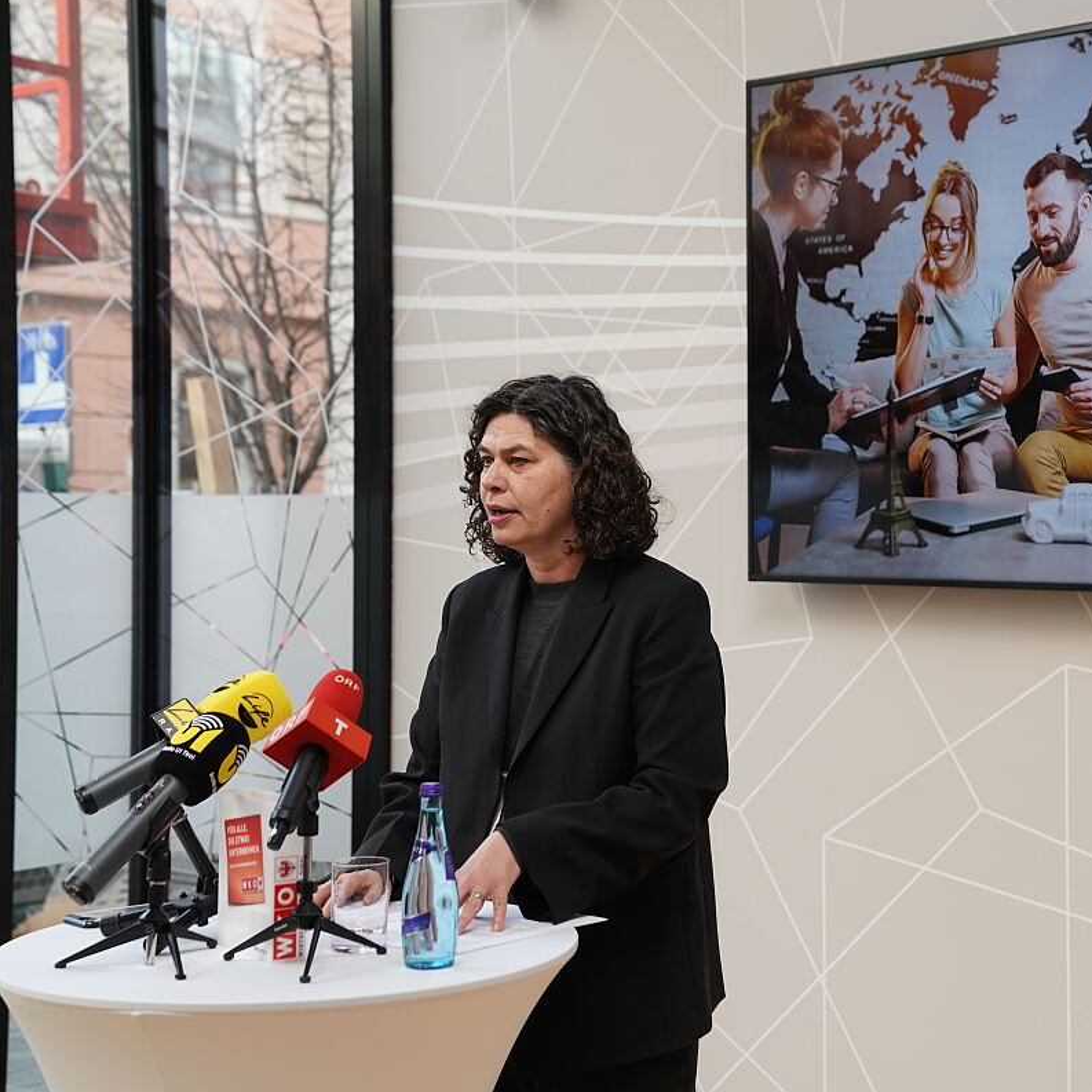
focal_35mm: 63
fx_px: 2248
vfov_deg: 27.3
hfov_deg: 27.0
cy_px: 543
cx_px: 781
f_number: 4
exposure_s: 1/160
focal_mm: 49
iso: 500
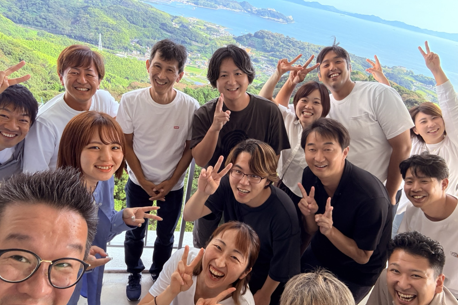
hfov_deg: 73.8
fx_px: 305
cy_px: 168
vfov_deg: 53.0
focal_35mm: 24
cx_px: 229
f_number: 1.9
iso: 80
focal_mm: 2.69
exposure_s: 1/206
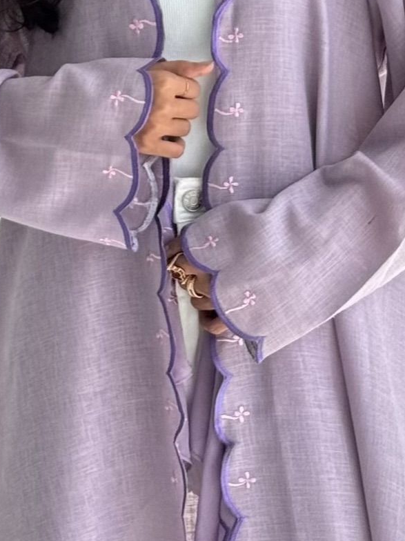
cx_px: 194
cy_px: 74
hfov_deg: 15.1
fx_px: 1530
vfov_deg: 19.7
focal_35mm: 98
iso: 64
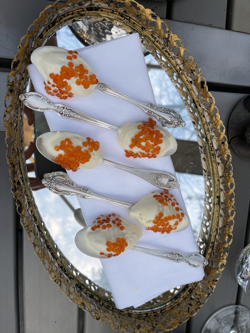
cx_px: 125
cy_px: 166
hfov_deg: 53.1
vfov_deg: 67.3
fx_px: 250
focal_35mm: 26
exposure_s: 1/120
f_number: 1.6
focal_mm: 5.1
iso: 100
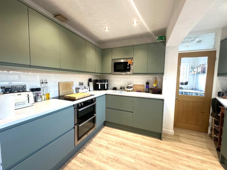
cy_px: 85
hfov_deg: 102.1
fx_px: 92
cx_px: 114
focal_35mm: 14
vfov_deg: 85.7
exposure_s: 1/85
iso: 320
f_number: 2.2
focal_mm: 2.22
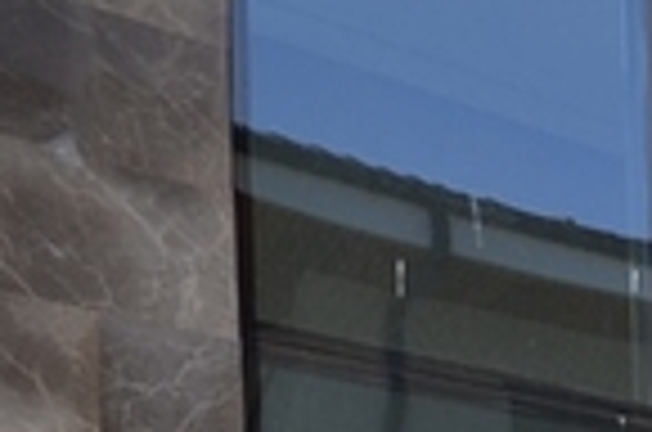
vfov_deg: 14.8
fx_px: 1355
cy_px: 868
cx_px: 1446
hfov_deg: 16.5
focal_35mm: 75
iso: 100
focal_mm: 10
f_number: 8
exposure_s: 1/250
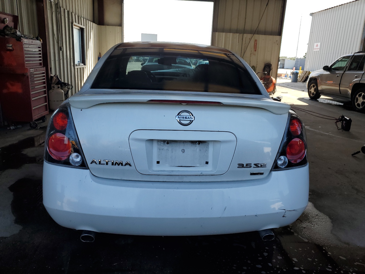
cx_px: 182
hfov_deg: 67.3
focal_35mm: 26
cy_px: 137
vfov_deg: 53.1
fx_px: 274
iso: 50
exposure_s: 1/1111
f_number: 1.5
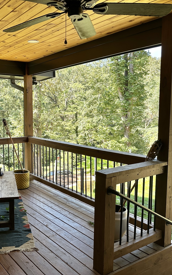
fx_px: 255
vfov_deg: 56.7
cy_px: 138
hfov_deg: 36.2
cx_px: 38
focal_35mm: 34
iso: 80
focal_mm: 6.86
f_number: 1.78
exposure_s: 1/256
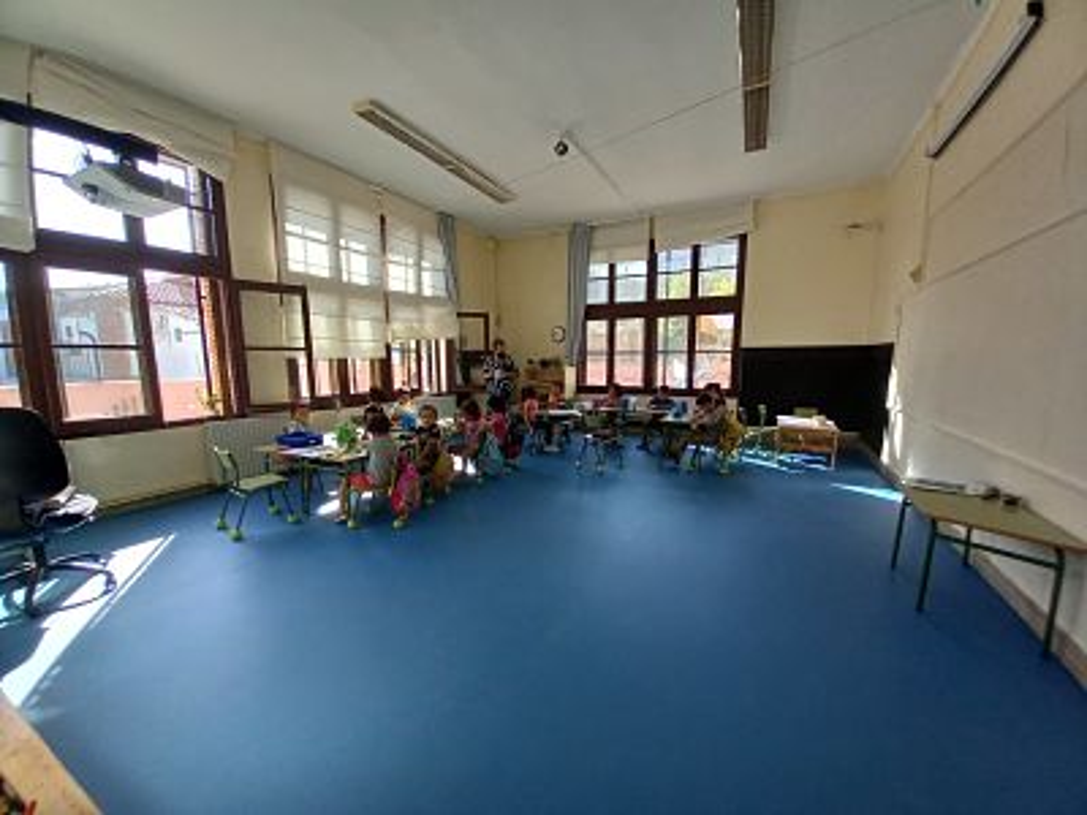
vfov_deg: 89.9
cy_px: 408
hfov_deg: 106.2
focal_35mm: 13
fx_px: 408
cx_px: 544
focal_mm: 1.13
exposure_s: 1/100
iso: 64
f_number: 2.2
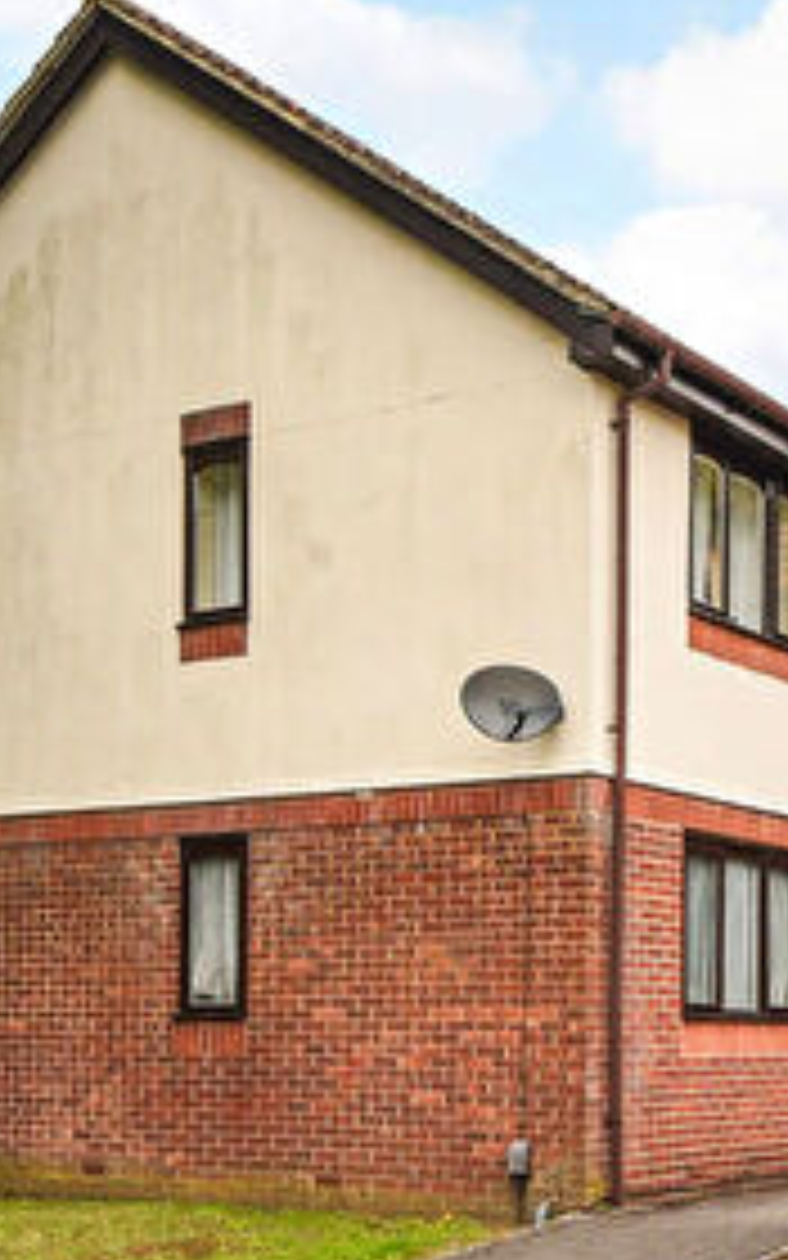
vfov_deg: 39.6
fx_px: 1752
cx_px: 747
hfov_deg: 24.4
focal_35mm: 51
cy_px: 608
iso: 250
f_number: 9
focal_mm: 20
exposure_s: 1/320
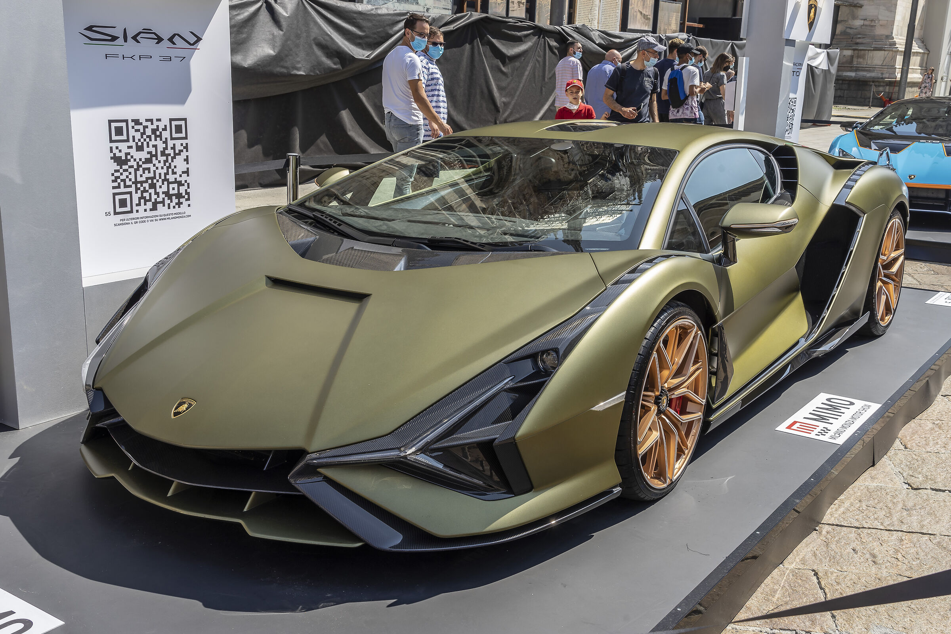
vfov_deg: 36.9
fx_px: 951
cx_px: 476
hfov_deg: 53.1
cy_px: 317
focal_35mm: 36
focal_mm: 36
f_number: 11
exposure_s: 1/80
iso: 100
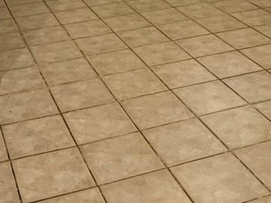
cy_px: -83
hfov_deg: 27.8
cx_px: 122
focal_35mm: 70
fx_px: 548
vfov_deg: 19.0
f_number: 2.2
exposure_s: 1/120
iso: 320
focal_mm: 2.22
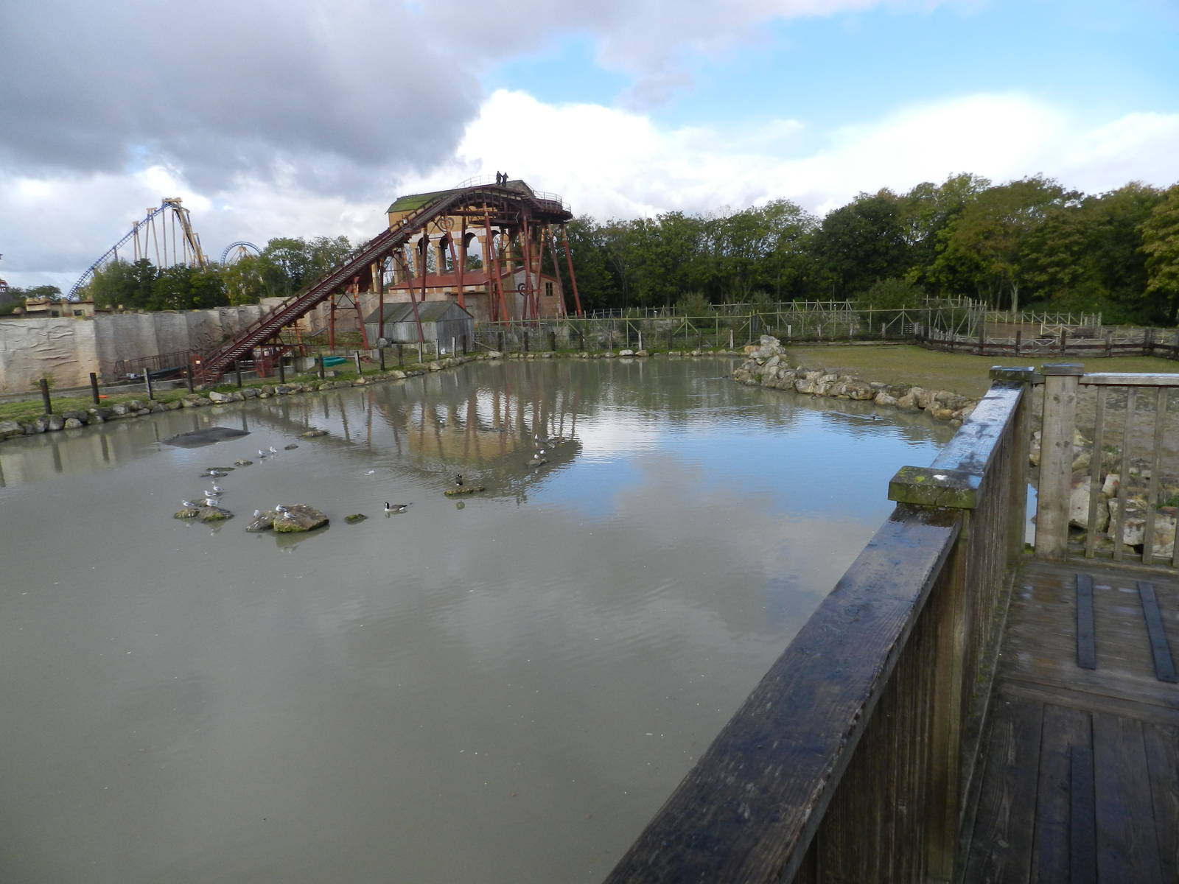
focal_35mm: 23
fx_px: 783
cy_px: 442
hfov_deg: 73.9
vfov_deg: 58.9
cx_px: 590
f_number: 3.4
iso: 160
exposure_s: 1/1000
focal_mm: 4
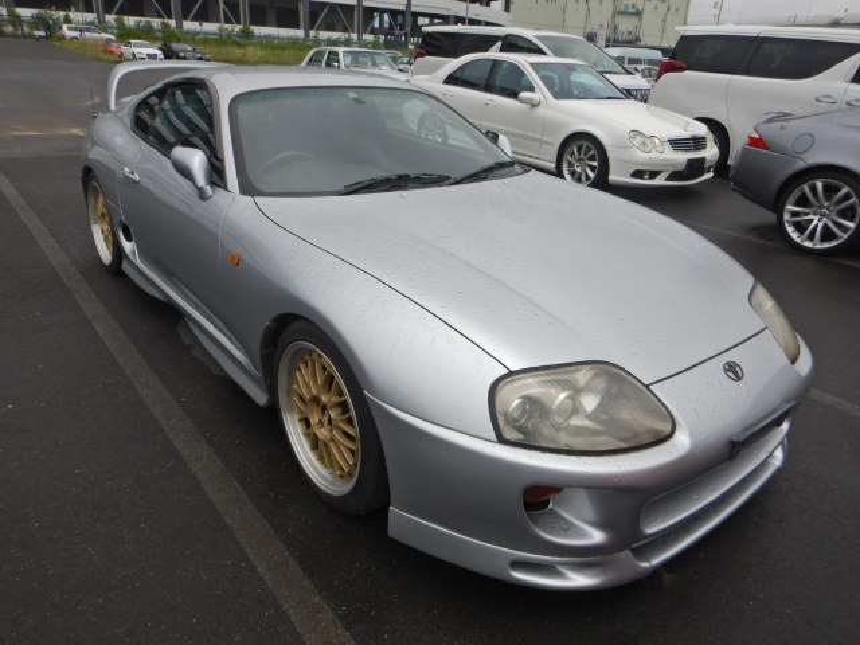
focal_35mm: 24
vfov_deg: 56.8
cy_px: 322
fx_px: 596
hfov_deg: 71.6
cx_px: 430
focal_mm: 4.3
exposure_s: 1/1500
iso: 125
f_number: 4.1
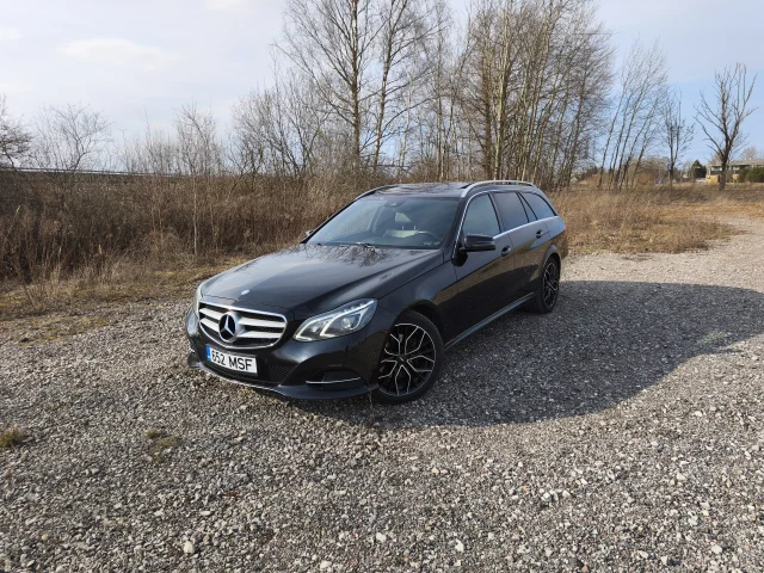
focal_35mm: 23
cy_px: 286
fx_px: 508
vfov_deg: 58.9
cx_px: 382
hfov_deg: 73.9
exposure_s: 1/2089
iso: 50
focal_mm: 5.35
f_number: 1.7
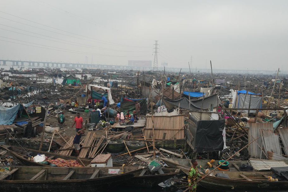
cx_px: 157
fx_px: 312
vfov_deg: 34.2
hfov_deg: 49.5
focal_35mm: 39
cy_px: 102
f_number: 3.5
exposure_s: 1/2500
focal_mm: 35
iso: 800
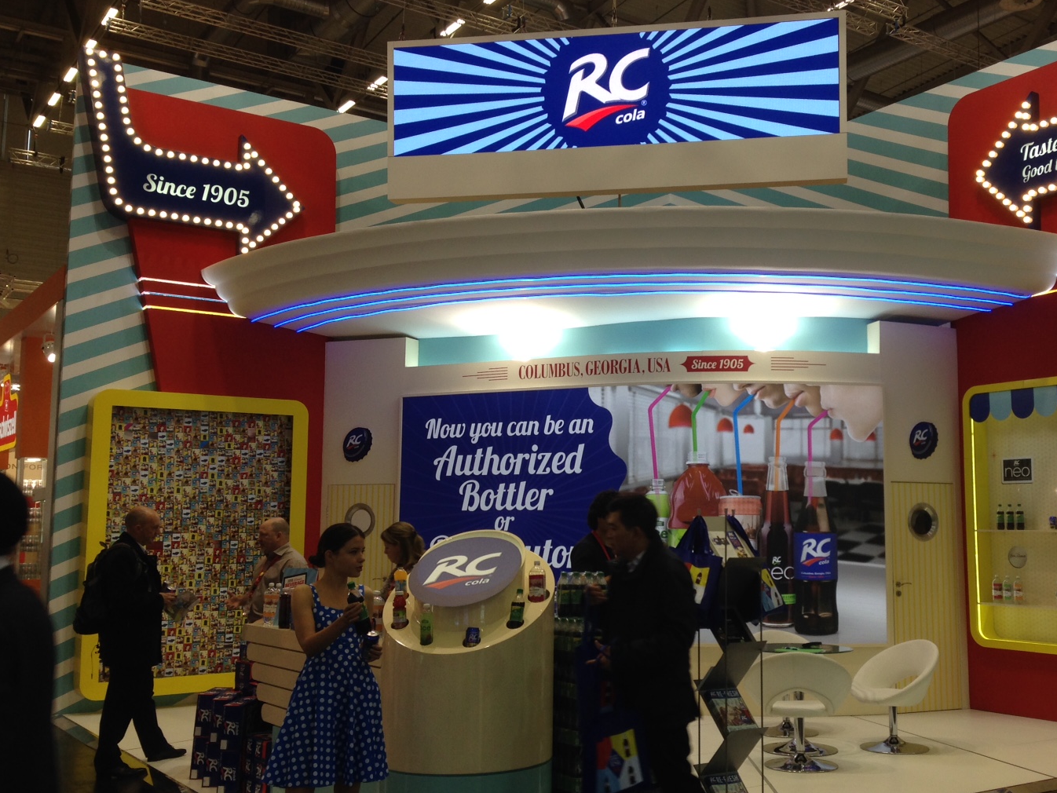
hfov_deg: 46.5
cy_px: 408
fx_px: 1222
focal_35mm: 40
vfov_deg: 36.0
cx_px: 638
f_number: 2.4
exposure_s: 1/60
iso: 50
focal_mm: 4.12
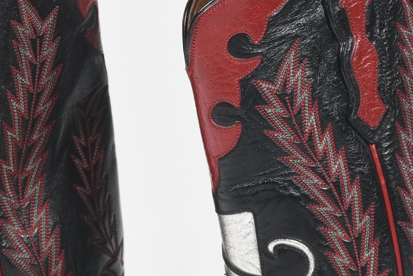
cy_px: 127
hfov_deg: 4.6
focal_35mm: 449
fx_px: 5155
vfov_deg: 3.1
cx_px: 123
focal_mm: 140
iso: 200
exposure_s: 1/125
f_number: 8
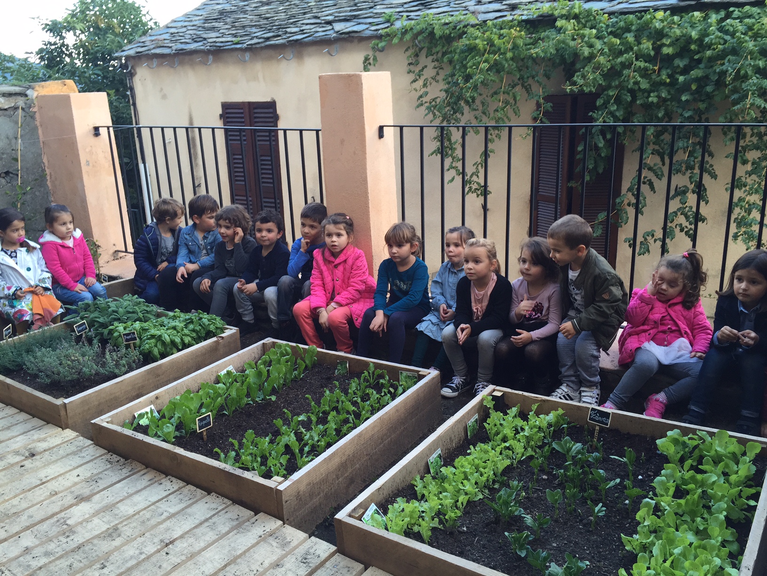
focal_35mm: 29
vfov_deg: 48.2
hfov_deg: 61.7
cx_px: 384
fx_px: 643
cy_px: 288
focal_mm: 4.15
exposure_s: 1/100
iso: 40
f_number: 2.2
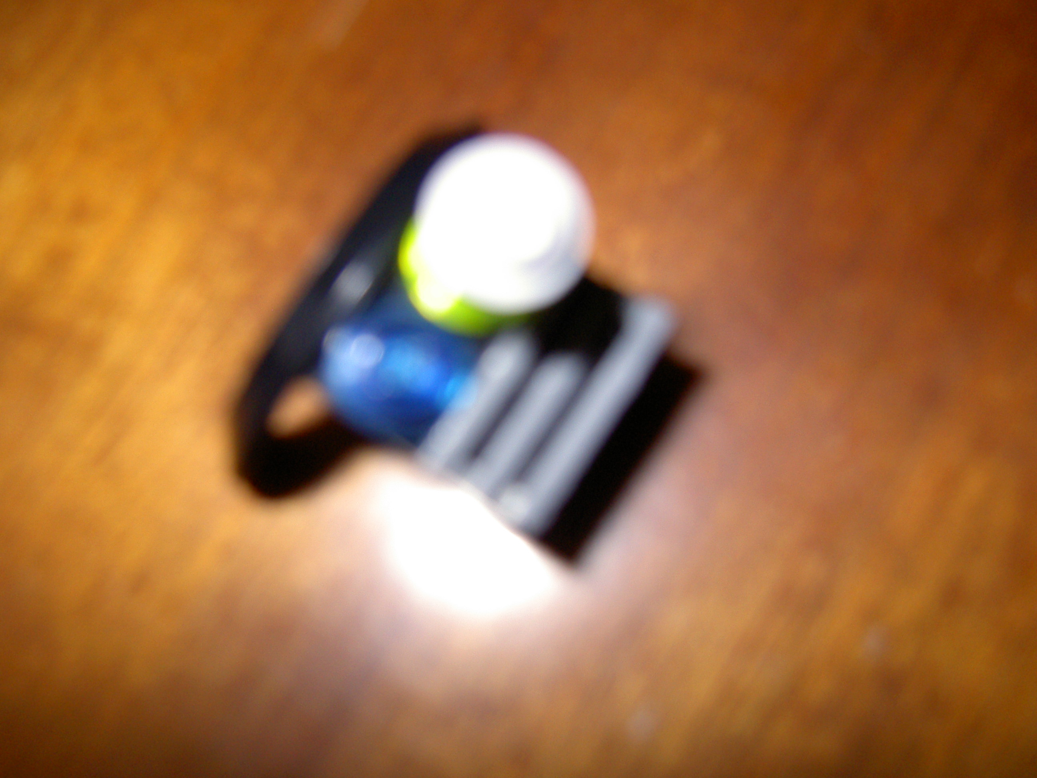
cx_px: 518
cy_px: 389
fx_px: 1019
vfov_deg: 41.8
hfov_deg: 54.0
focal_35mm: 34
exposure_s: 1/60
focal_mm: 5.6
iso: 100
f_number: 2.8
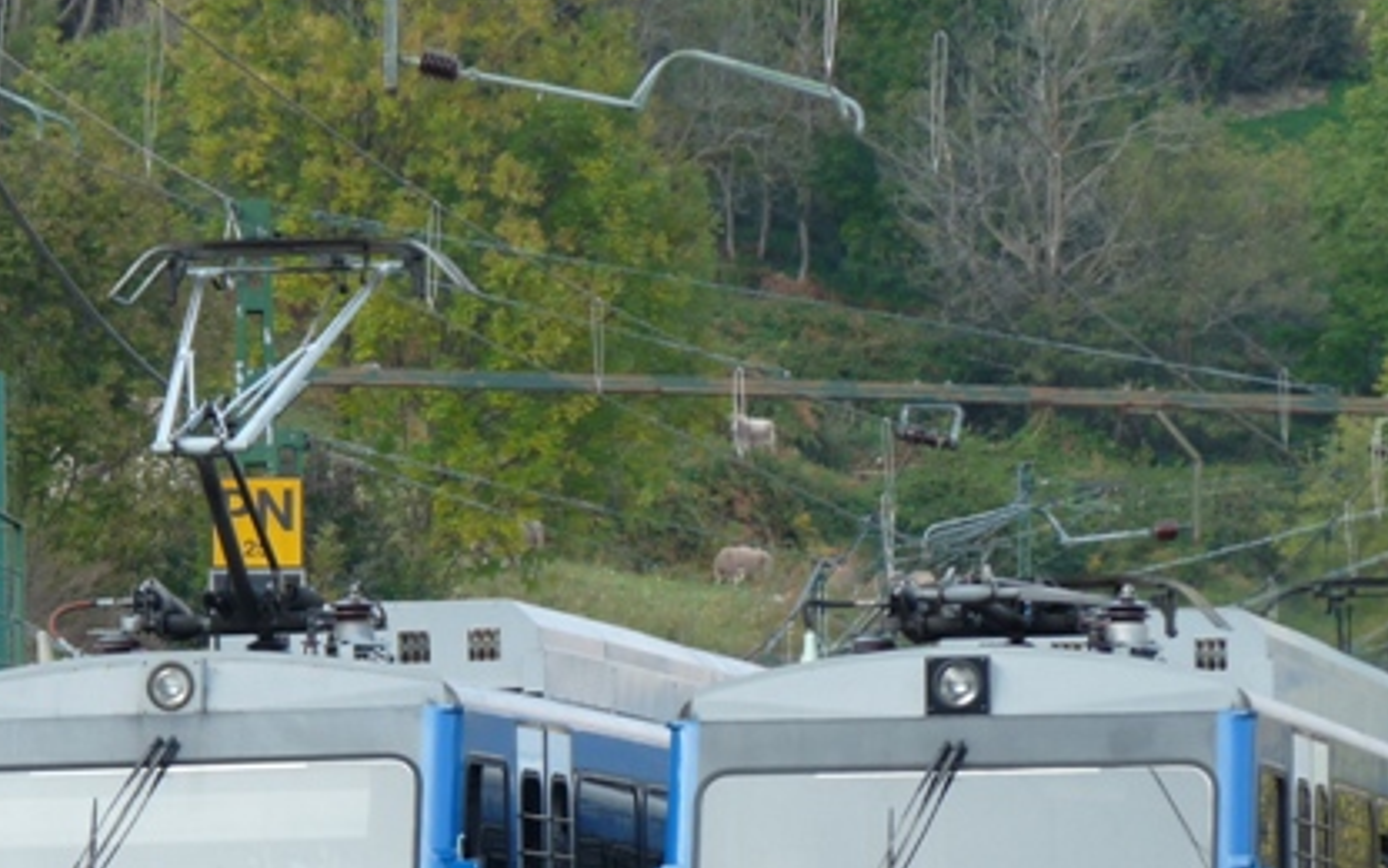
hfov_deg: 8.0
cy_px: 694
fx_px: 9949
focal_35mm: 263
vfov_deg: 5.0
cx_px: 430
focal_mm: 23
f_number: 3.6
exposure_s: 1/100
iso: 100
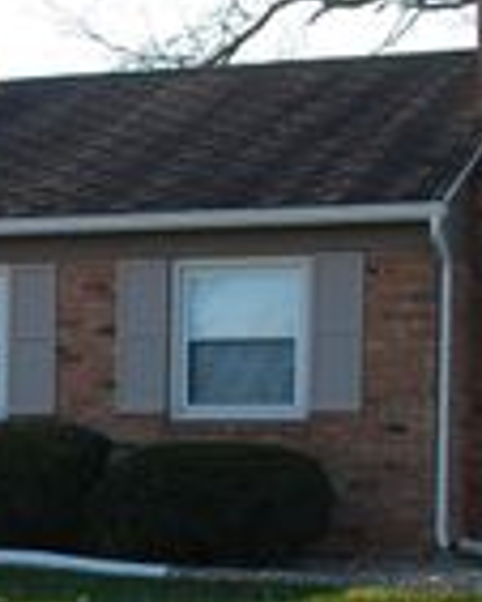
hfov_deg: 10.1
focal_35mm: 145
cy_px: 472
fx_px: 2577
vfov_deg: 13.3
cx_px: -358
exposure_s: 1/125
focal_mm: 29
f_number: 5.6
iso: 100
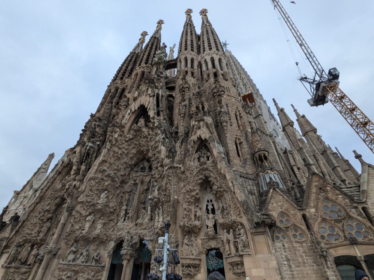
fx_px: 173
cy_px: 140
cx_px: 187
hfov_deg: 94.5
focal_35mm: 16
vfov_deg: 78.1
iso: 37
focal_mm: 2.22
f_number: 2.2
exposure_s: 1/314
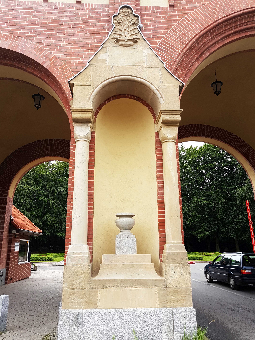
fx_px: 255
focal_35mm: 26
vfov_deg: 67.3
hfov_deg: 53.1
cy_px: 170
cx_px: 128
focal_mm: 4.2
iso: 40
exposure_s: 1/436
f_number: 1.7
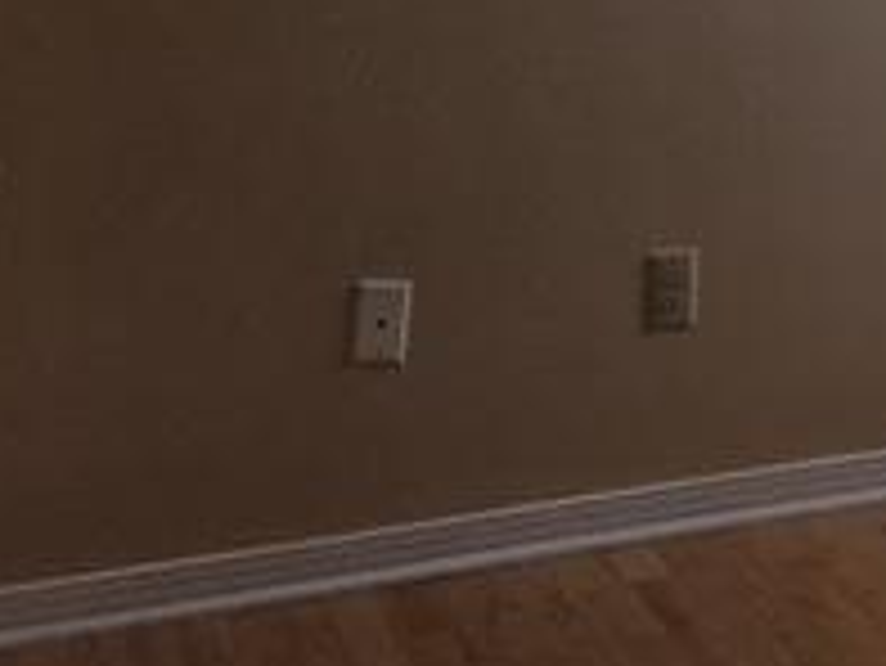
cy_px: -94
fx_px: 2407
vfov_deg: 15.3
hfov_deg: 19.8
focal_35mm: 94
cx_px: 1025
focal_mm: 4.15
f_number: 2.2
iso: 32
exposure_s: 1/15
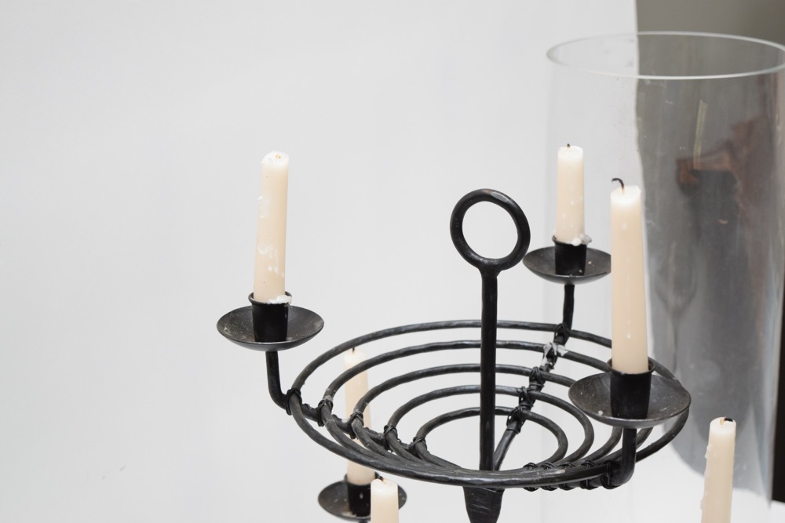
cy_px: 262
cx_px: 392
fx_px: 1570
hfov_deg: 28.1
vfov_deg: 18.9
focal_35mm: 72
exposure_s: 1/80
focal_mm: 48
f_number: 5.3
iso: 800
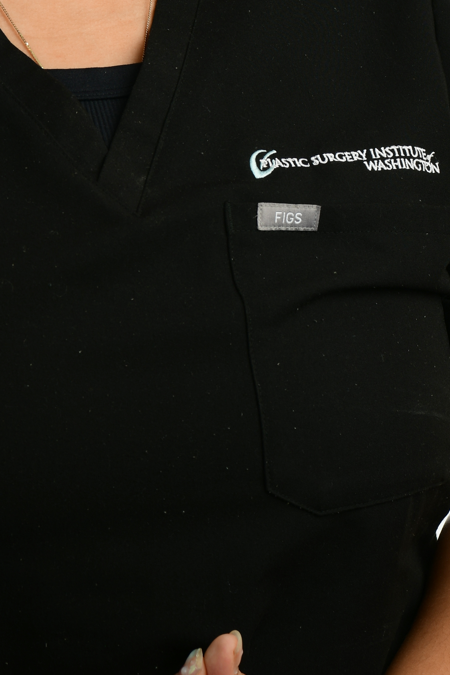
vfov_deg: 9.6
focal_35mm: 213
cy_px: 70
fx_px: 3993
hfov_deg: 6.4
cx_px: 0
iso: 80
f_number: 8
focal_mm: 70
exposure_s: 1/160
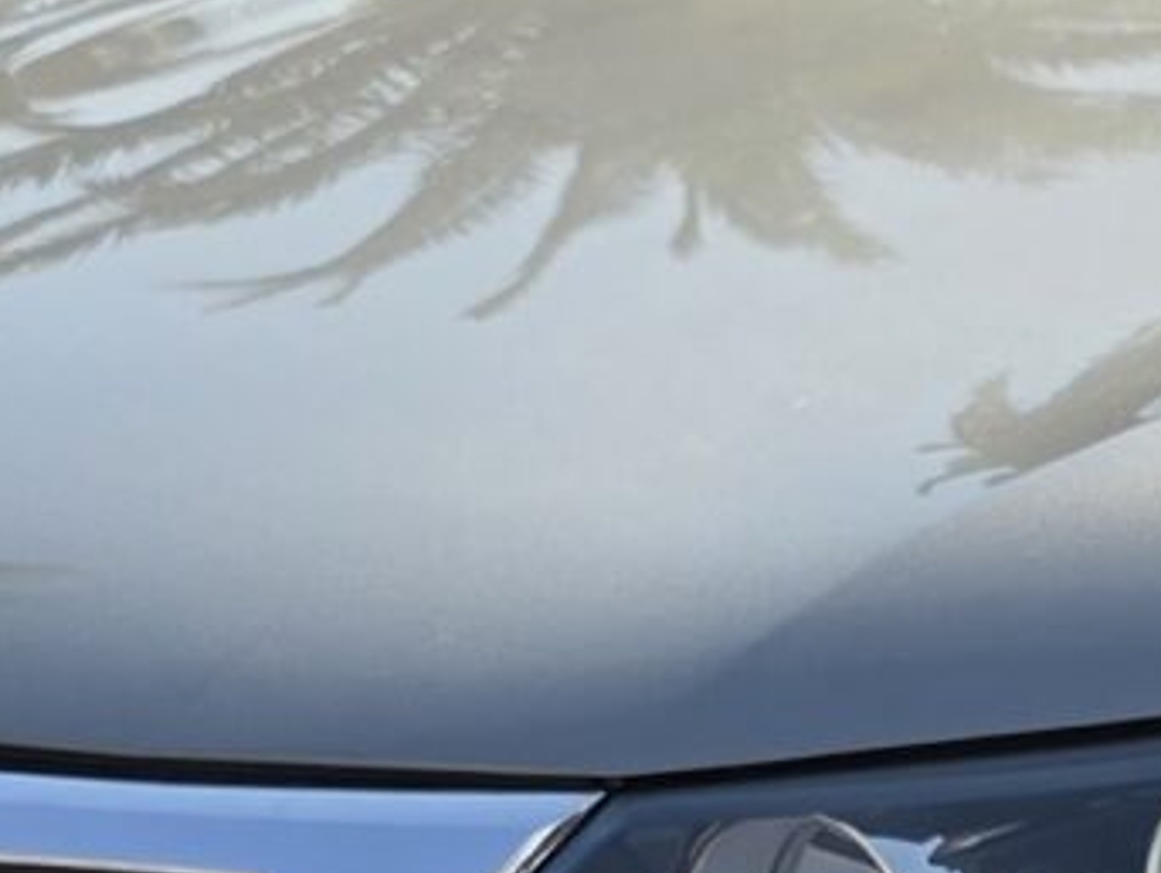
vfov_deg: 8.5
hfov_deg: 11.4
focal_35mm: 172
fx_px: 5773
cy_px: 1304
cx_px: 1181
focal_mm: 6.3
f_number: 1.7
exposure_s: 1/845
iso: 12
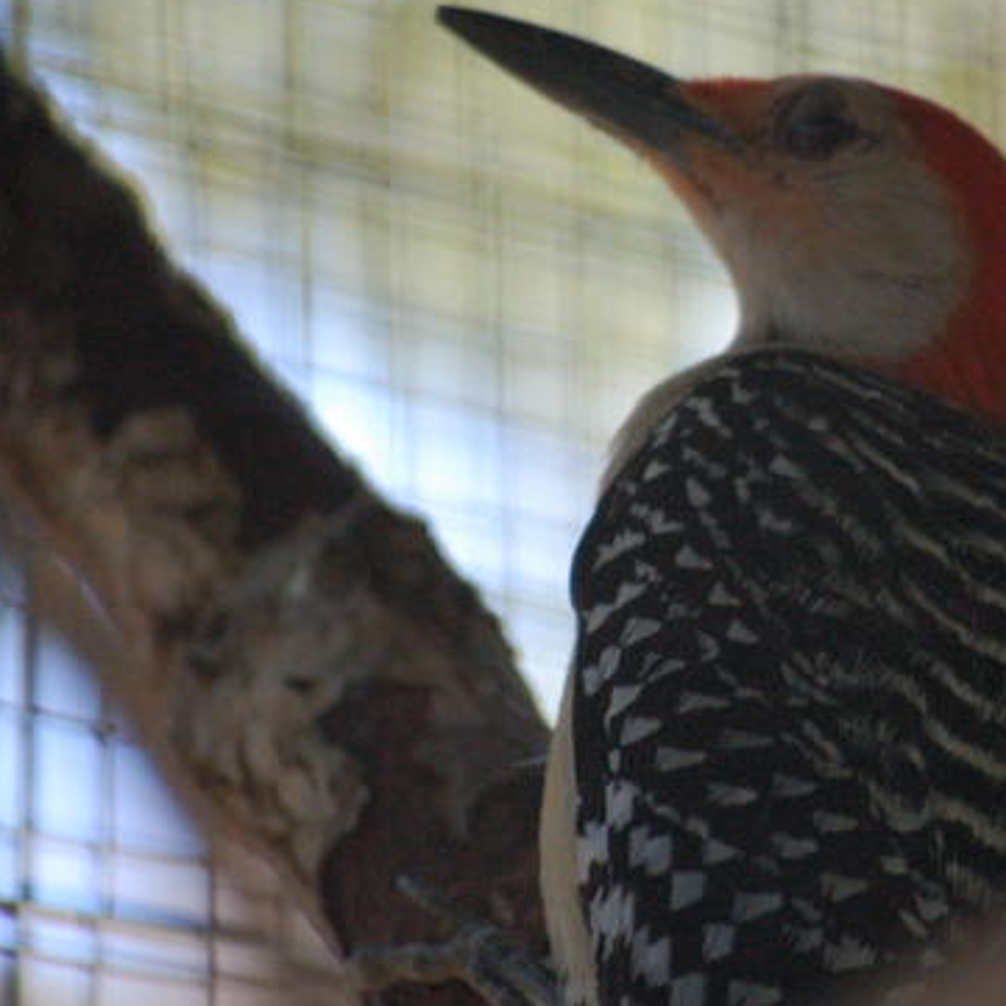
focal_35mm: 452
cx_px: 791
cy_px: 465
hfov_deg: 3.9
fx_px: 14862
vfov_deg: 3.9
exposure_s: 1/250
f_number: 5.6
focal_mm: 200
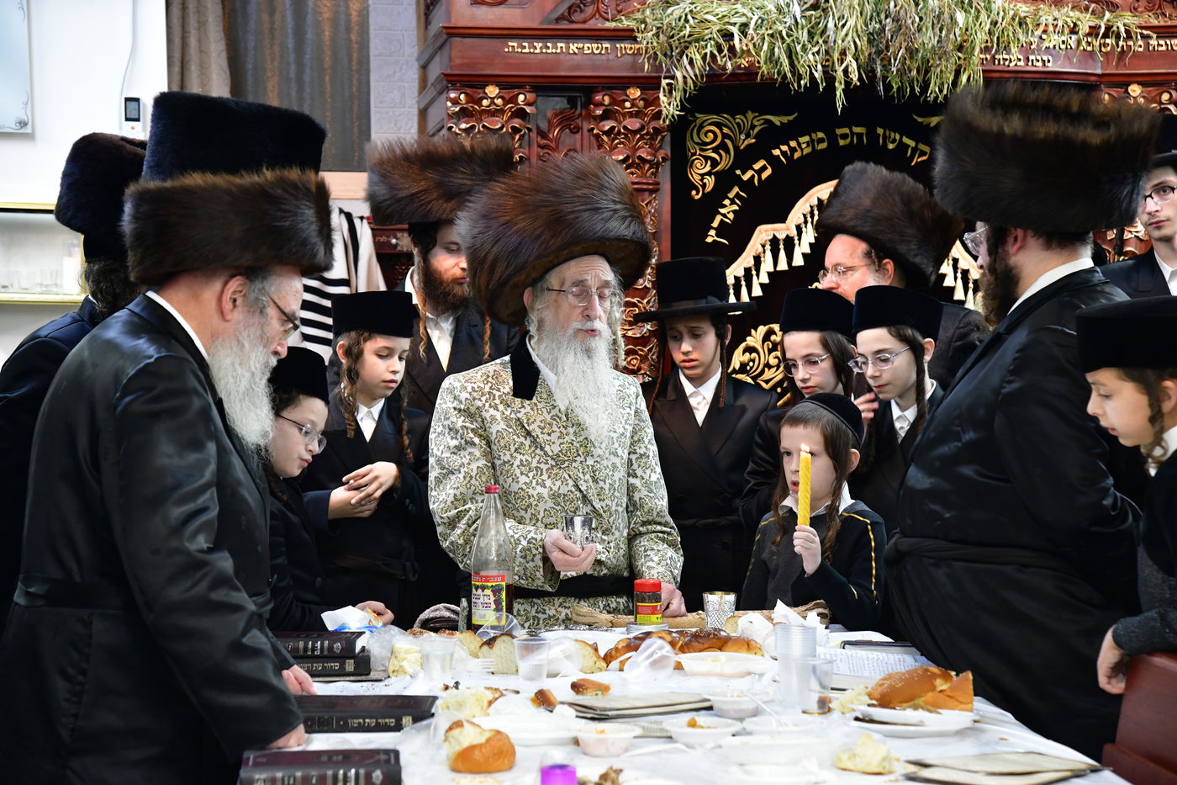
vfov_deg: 16.1
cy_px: 392
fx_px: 2779
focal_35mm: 85
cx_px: 588
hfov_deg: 23.9
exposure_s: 1/100
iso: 3200
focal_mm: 85
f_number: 5.6
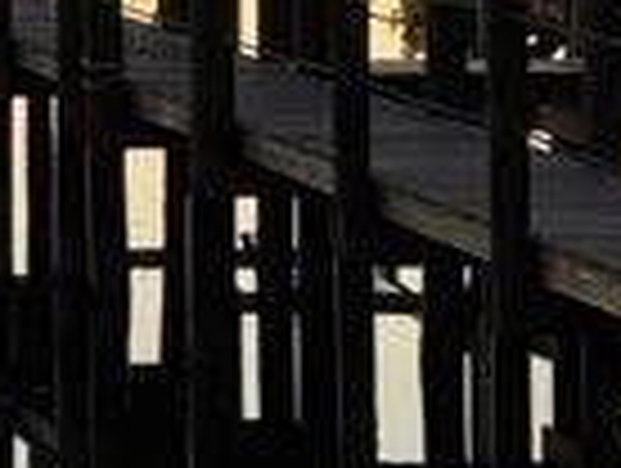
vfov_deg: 5.0
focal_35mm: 296
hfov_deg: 6.4
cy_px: -266
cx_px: -722
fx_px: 5319
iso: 64
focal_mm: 6.76
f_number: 1.78
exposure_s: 1/1059
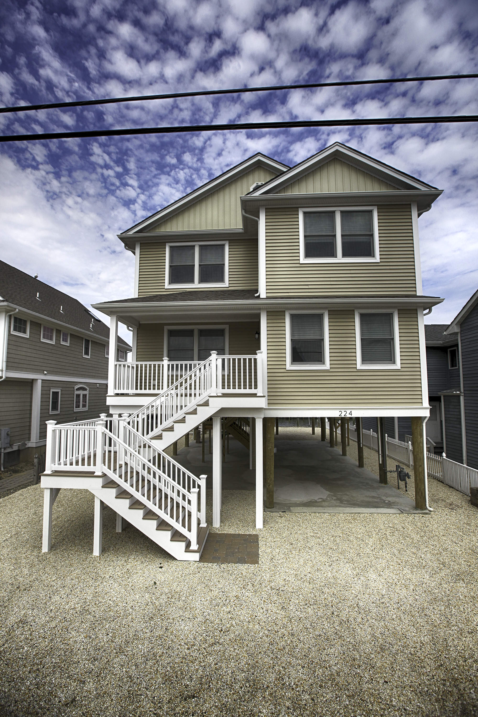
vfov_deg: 60.3
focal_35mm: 31
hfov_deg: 42.3
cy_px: 358
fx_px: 617
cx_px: 239
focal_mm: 17
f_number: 5.6
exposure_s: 1/1000
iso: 400
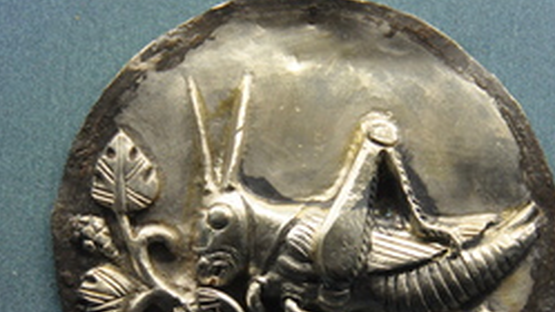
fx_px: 3340
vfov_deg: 5.3
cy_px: 238
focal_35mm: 227
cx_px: 308
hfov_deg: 9.5
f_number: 5
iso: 2000
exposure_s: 1/100
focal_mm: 82
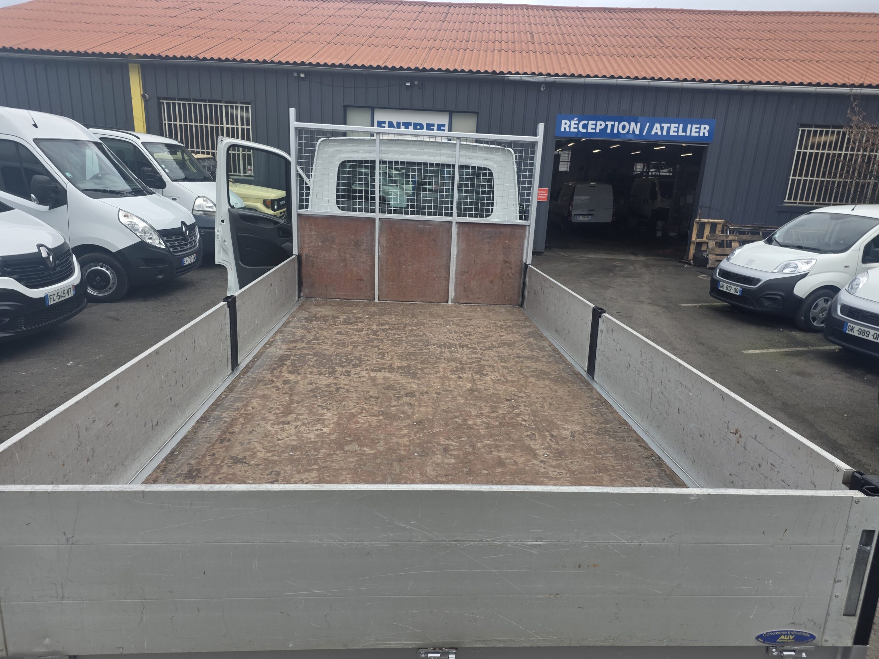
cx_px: 440
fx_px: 584
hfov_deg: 73.9
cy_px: 330
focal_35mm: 23
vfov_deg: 58.9
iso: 80
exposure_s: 1/1925
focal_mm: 6.25
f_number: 1.7
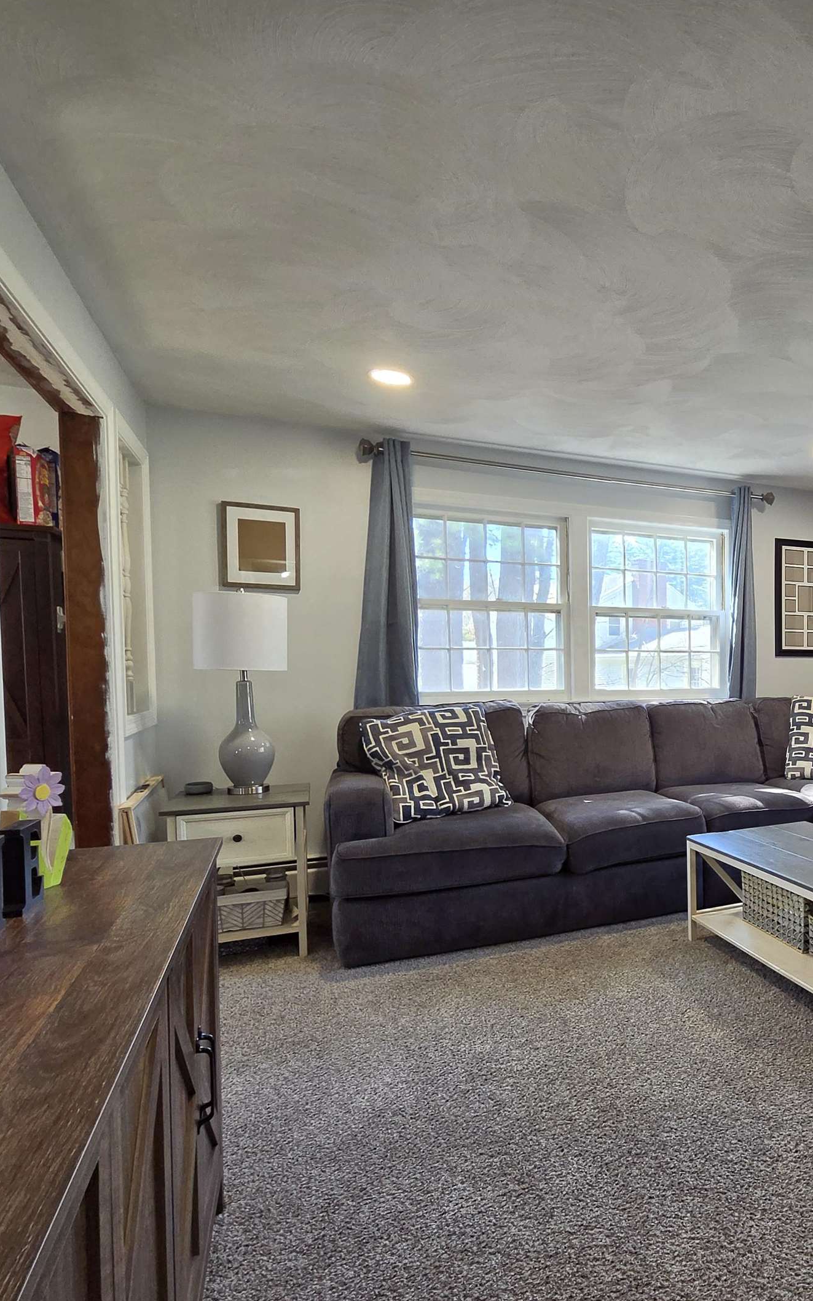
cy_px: 703
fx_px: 709
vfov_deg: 84.9
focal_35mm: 20
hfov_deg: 51.9
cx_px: 744
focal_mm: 2.2
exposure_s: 1/120
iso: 250
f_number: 2.2
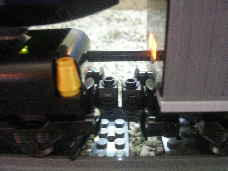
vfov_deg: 37.7
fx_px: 250
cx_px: 114
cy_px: 86
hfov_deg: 49.0
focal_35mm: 38
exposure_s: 1.4
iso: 200
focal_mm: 5.8
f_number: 2.8
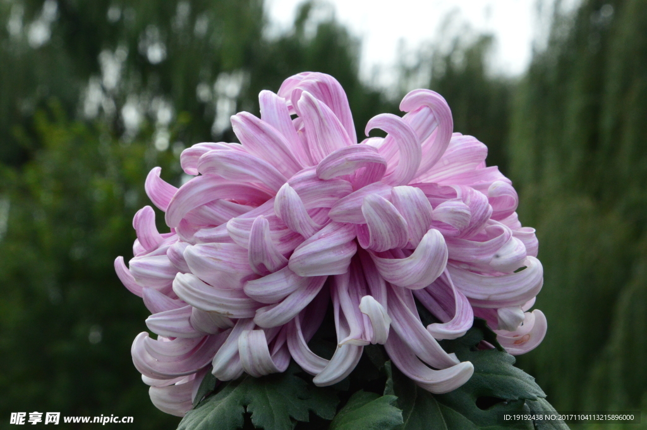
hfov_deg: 16.1
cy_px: 215
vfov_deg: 10.7
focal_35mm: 128
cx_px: 324
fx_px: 2290
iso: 1400
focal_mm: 85
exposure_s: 1/250
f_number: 20
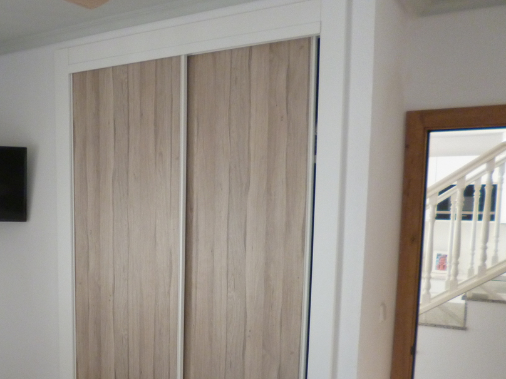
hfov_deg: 47.9
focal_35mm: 38
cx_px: 154
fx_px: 555
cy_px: 278
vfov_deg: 36.9
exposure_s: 1/60
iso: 250
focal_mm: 4.3
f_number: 2.5
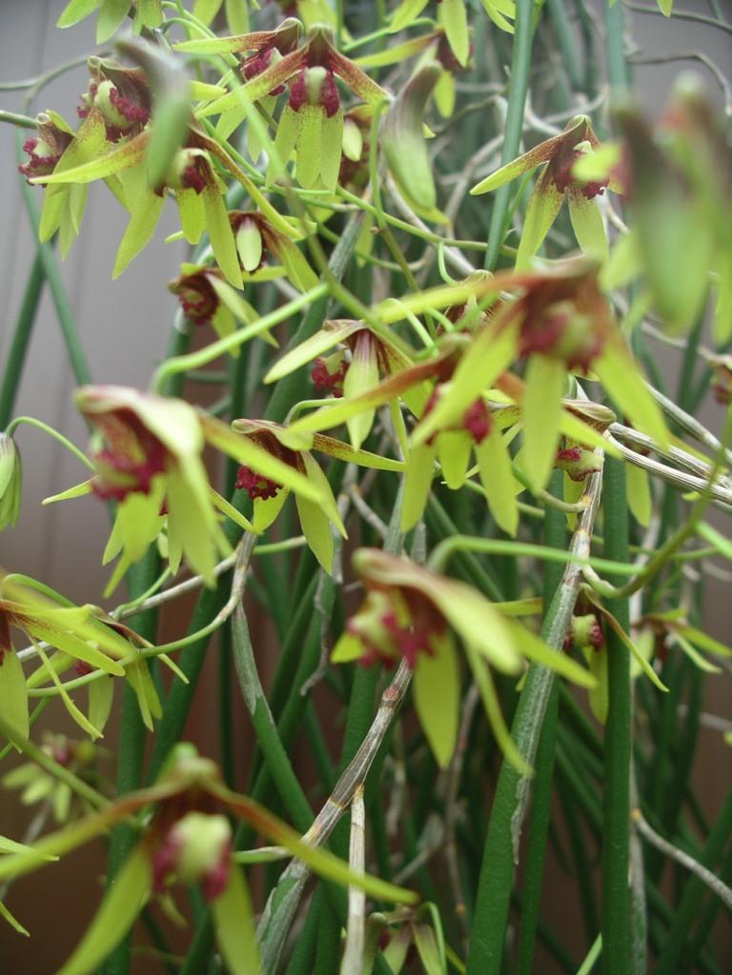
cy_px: 488
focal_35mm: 37
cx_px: 366
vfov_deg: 50.1
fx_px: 1043
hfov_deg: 38.7
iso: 64
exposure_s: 1/50
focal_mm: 7.8
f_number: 3
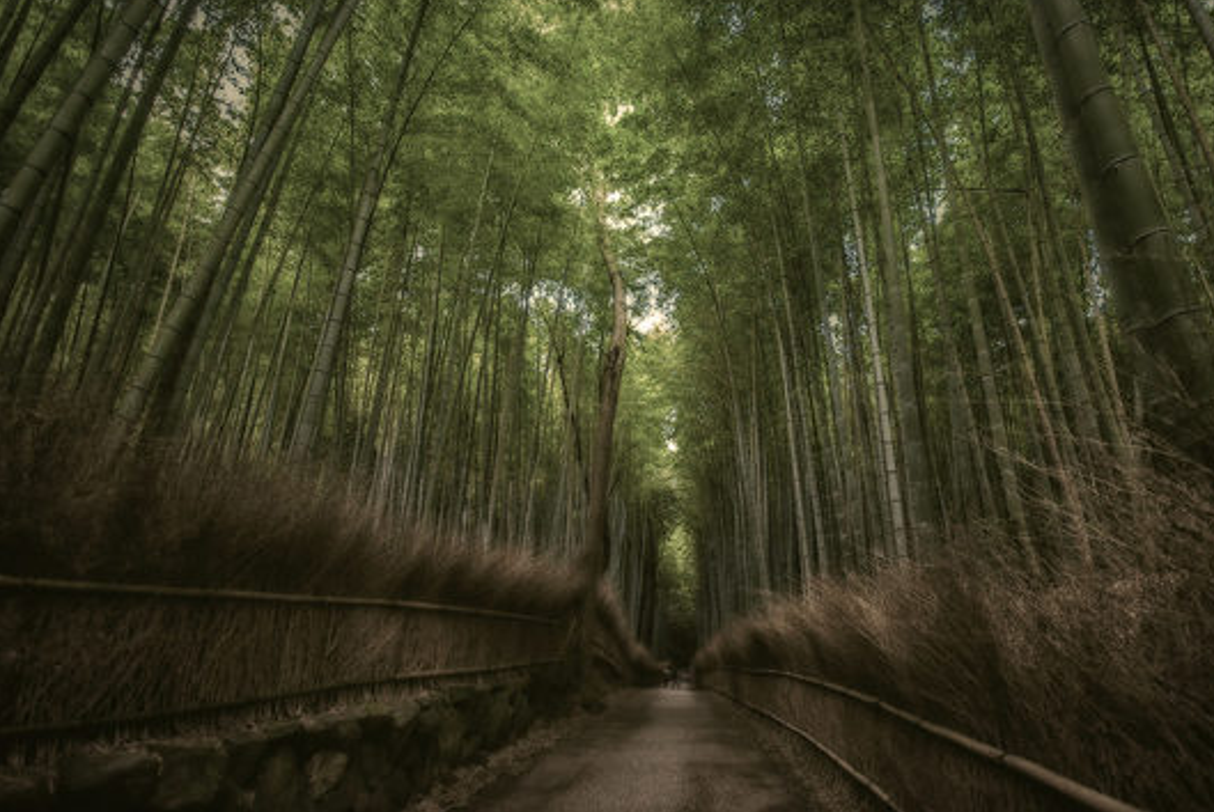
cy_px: 446
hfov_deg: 92.9
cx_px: 668
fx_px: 574
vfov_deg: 70.4
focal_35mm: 17
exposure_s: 1/1.67
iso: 100
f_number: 4
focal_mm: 10
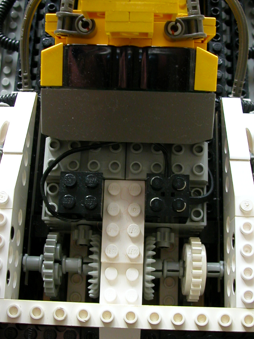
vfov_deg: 36.8
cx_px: 114
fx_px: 509
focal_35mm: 52
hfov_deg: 28.0
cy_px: 192
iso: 100
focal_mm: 6.6
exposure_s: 1/62.9
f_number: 2.9
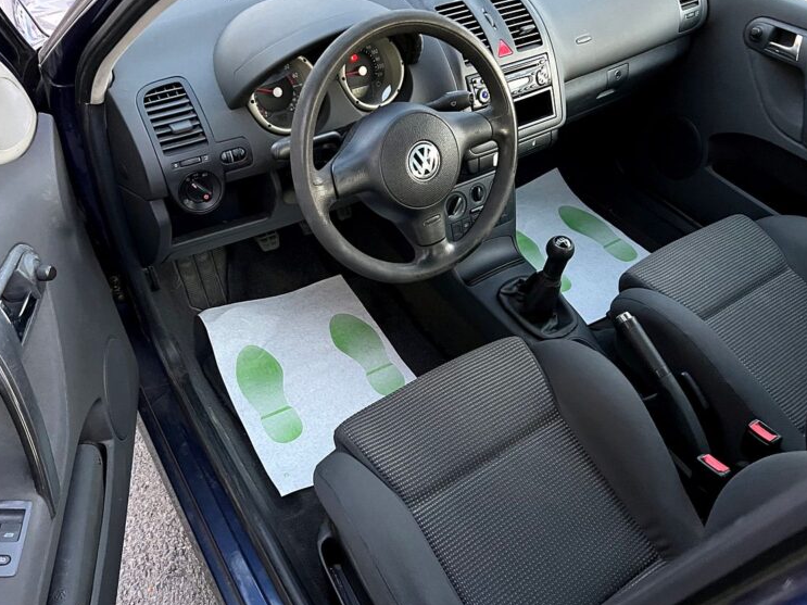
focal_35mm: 28
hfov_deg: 63.4
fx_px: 653
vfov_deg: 49.7
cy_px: 285
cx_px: 388
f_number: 1.5
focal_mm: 5.7
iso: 500
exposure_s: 1/47
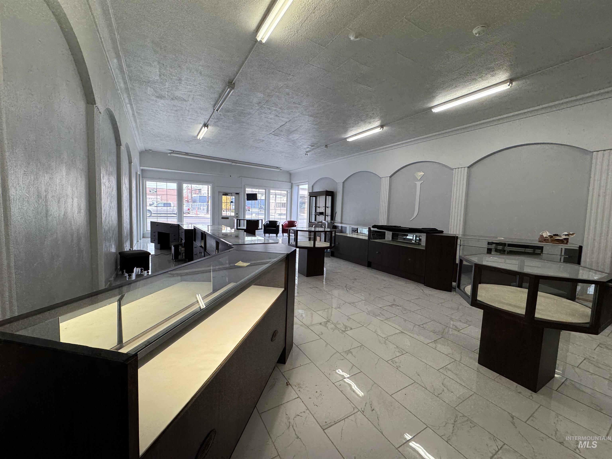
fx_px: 248
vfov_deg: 85.7
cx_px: 306
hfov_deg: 102.1
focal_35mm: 14
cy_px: 230
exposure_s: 1/120
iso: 50
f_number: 2.2
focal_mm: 2.22
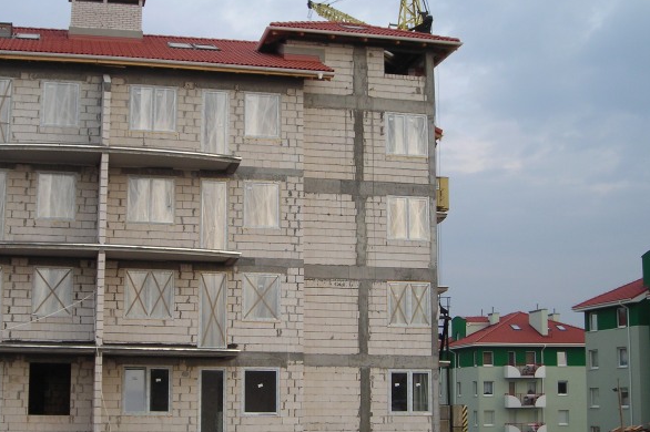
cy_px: 238
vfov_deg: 25.0
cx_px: 253
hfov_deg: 36.7
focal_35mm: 54
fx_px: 974
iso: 50
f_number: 3.2
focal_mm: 6.3
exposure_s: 1/245
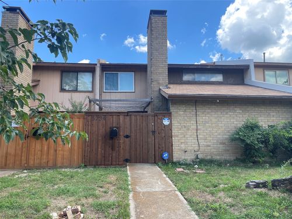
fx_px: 211
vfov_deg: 54.9
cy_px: 110
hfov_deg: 69.4
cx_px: 146
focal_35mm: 25
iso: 32
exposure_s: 1/945
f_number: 1.6
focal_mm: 5.1
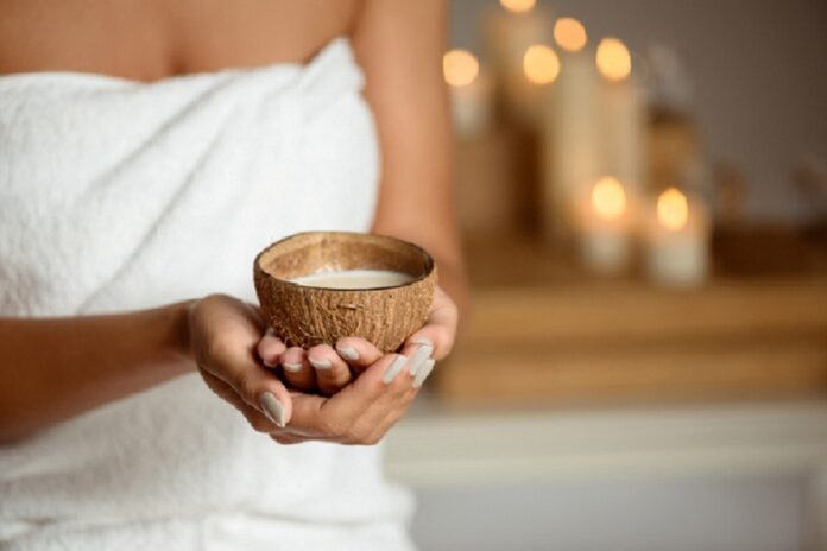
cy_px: 276
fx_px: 2412
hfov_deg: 19.5
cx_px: 414
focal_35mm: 105
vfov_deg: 13.0
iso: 200
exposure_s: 1/160
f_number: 3.5
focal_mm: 105
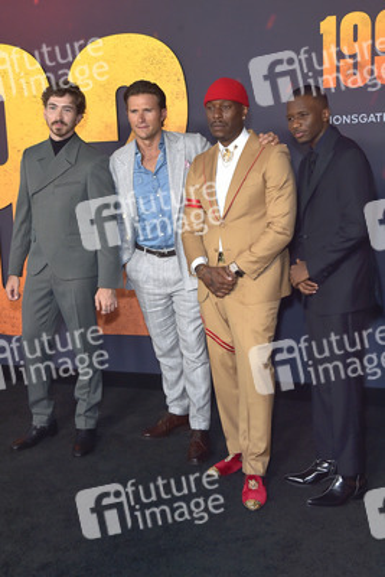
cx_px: 192
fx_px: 641
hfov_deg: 33.4
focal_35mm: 40
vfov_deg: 48.4
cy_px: 288
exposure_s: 1/250
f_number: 6.3
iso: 800
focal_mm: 40
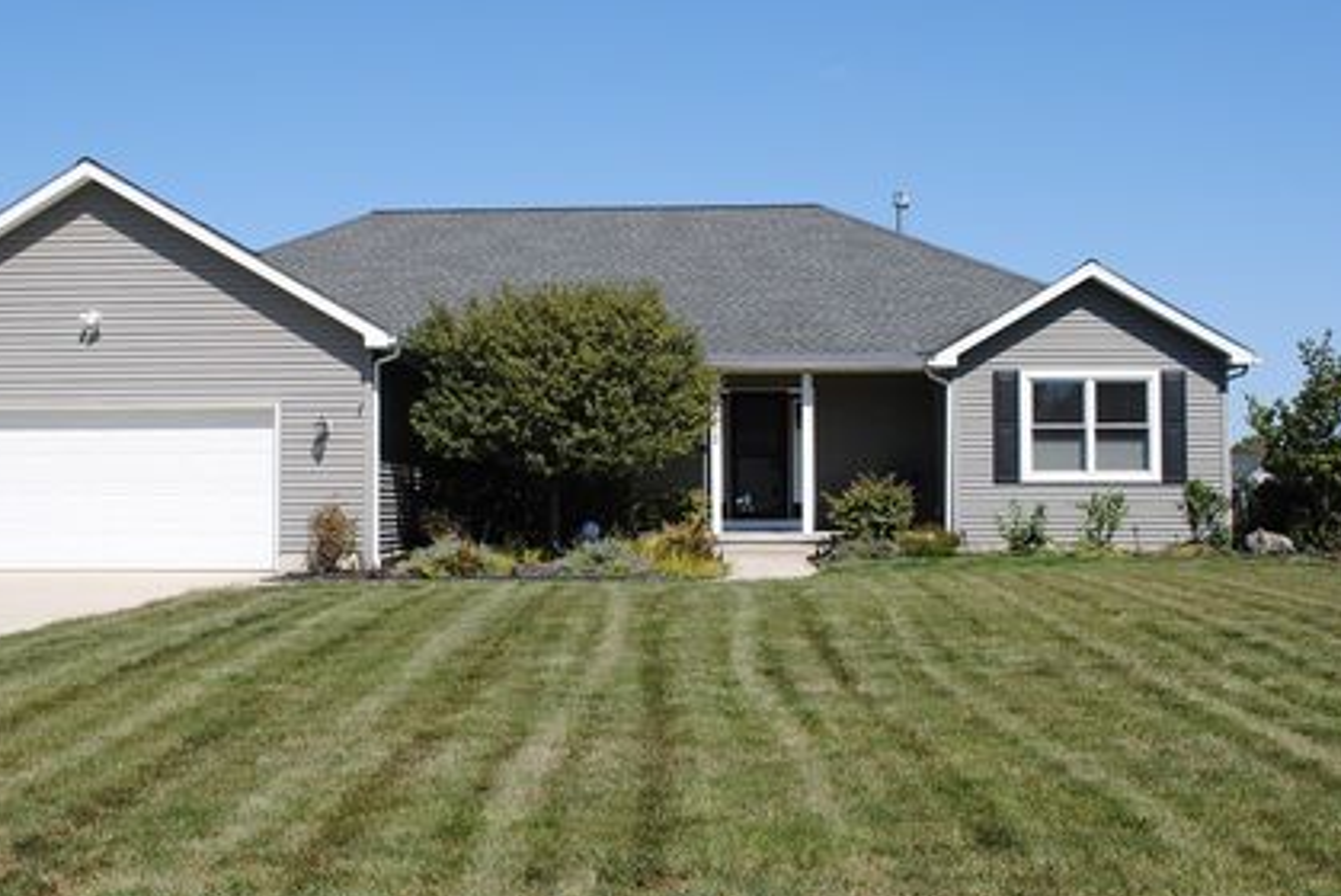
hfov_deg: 45.3
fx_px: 1603
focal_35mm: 43
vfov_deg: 31.2
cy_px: 453
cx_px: 595
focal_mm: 24
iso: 100
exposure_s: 1/250
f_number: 8
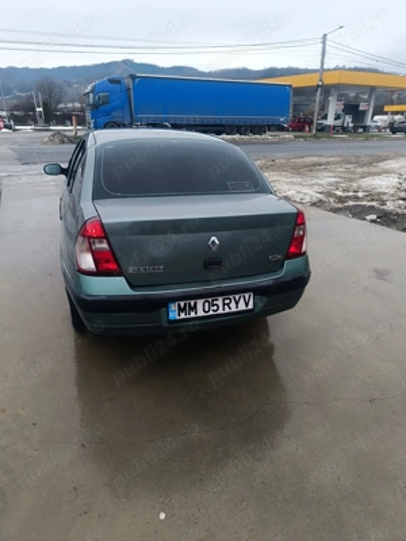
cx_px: 203
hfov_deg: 56.8
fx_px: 375
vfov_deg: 71.6
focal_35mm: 24
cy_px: 270
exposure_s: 1/111
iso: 50
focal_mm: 6.14
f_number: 1.65
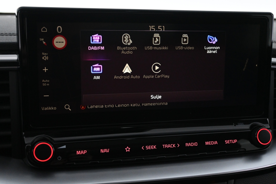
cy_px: 92
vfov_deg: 29.4
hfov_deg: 43.0
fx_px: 351
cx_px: 138
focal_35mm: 46
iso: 2800
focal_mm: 30.5
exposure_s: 1/50
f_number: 4.8
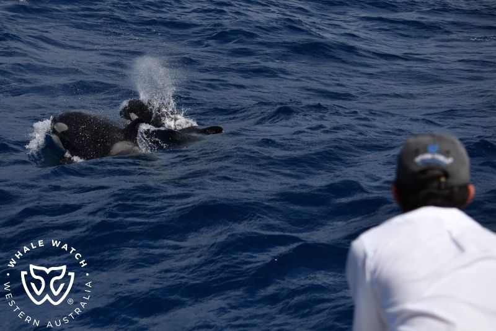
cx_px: 248
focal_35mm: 60
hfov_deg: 33.4
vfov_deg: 22.6
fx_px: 826
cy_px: 166
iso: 400
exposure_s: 1/8000
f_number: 5
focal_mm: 60
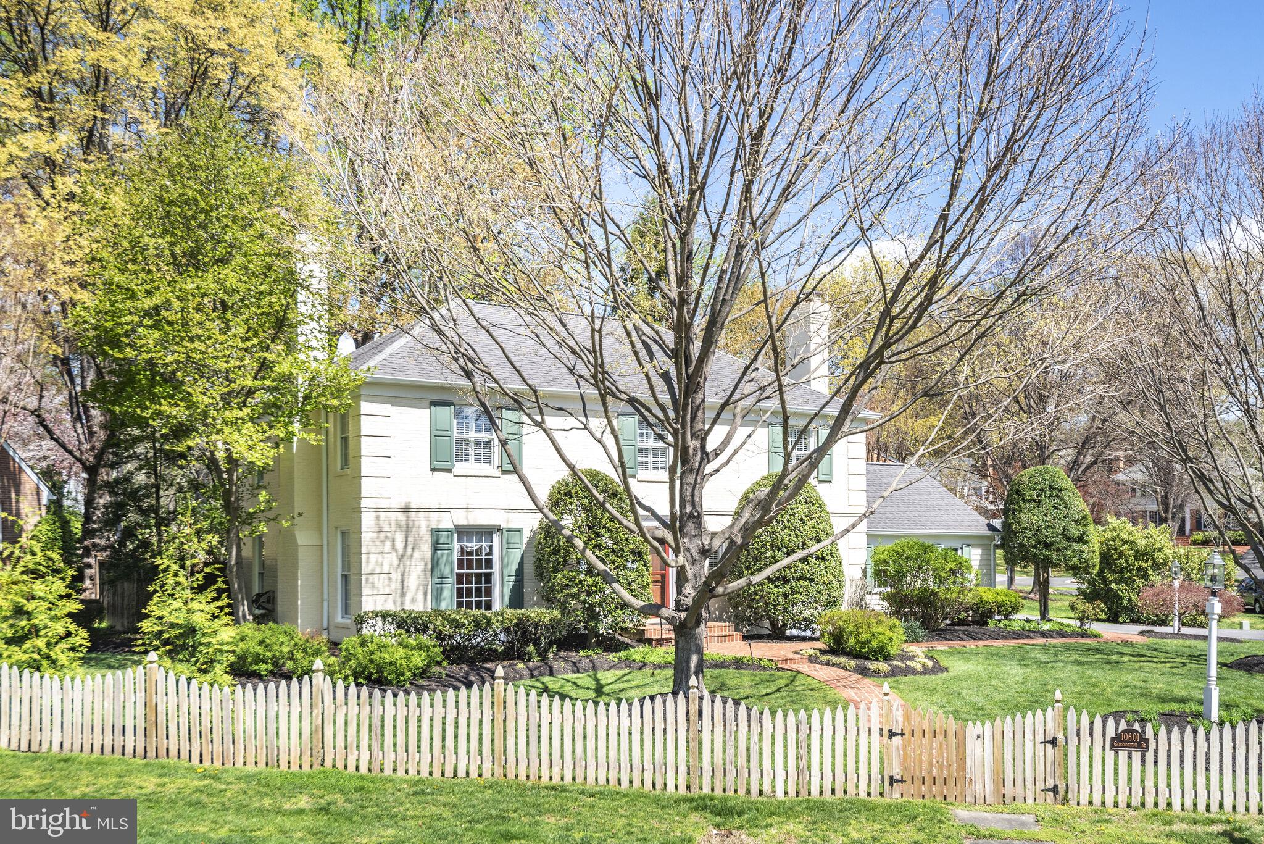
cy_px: 422
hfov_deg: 54.4
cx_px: 632
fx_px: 1229
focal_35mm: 35
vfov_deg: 37.9
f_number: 8
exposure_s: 1/160
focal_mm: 35
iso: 400
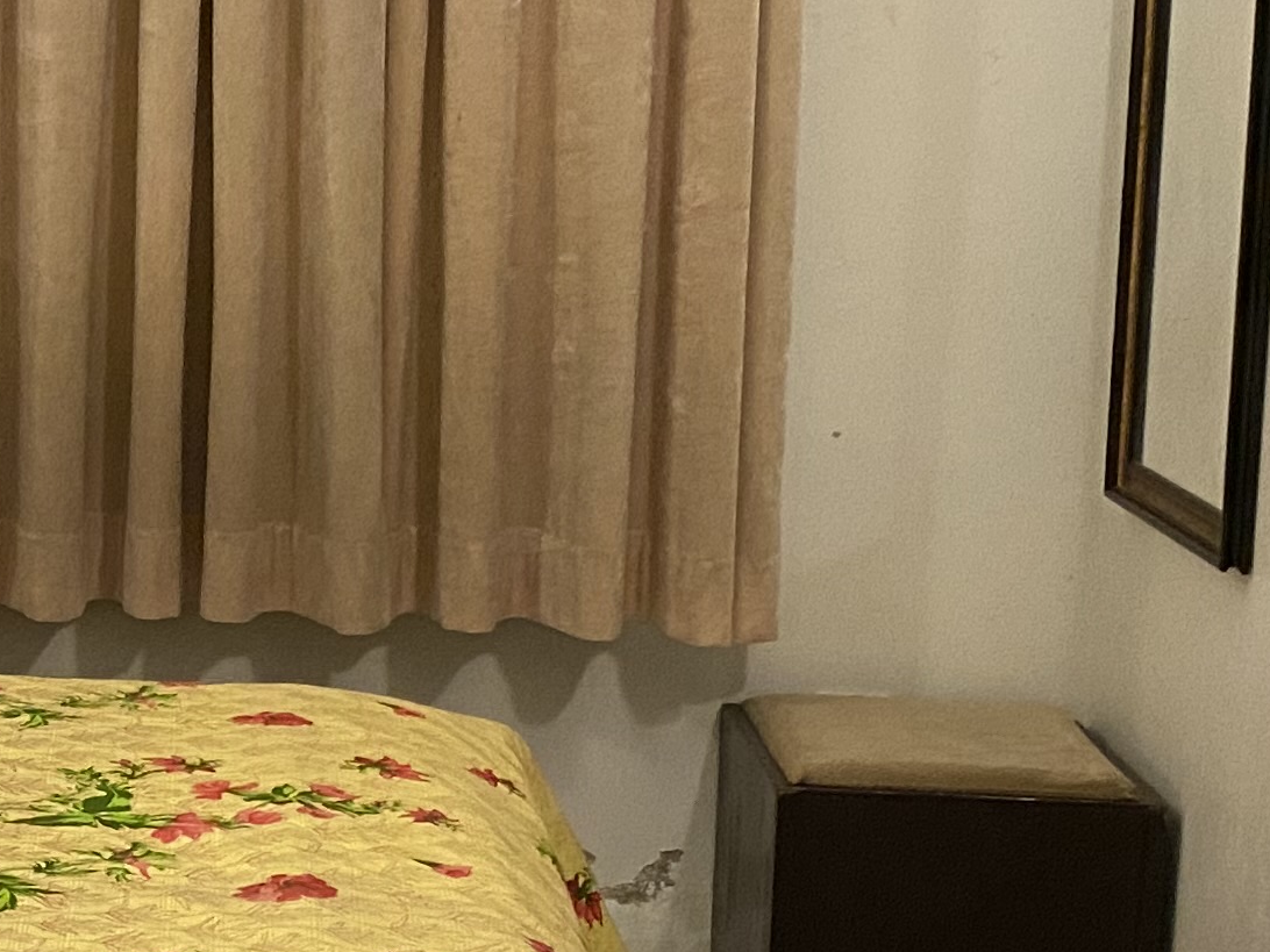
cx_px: -259
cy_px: 378
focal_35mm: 96
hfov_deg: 19.3
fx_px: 3522
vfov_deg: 15.4
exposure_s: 1/50
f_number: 1.8
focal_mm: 4.25
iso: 400
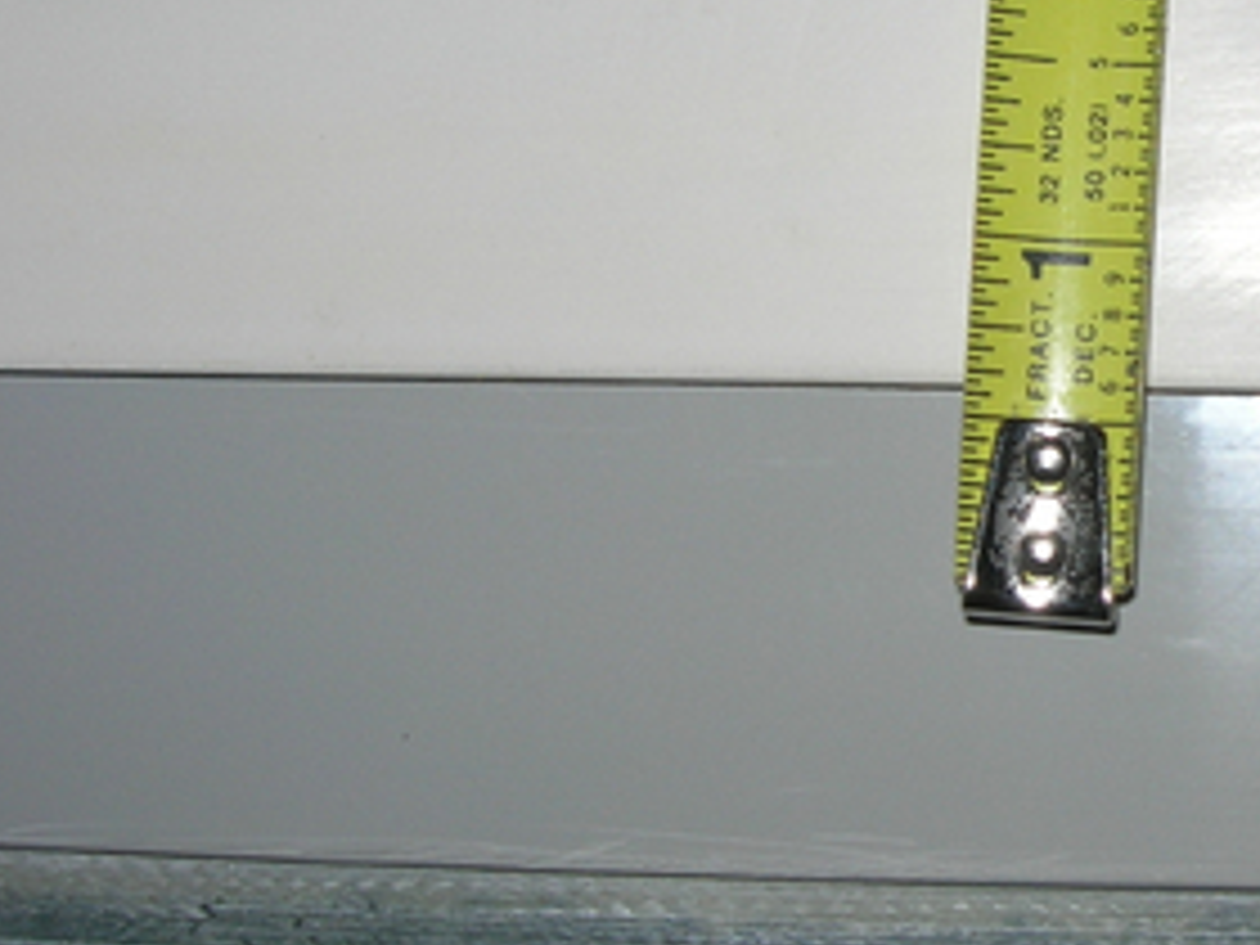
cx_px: 1314
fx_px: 3167
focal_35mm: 87
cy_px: 374
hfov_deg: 21.6
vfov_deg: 17.0
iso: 64
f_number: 4.8
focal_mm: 7.8
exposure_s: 1/60.1
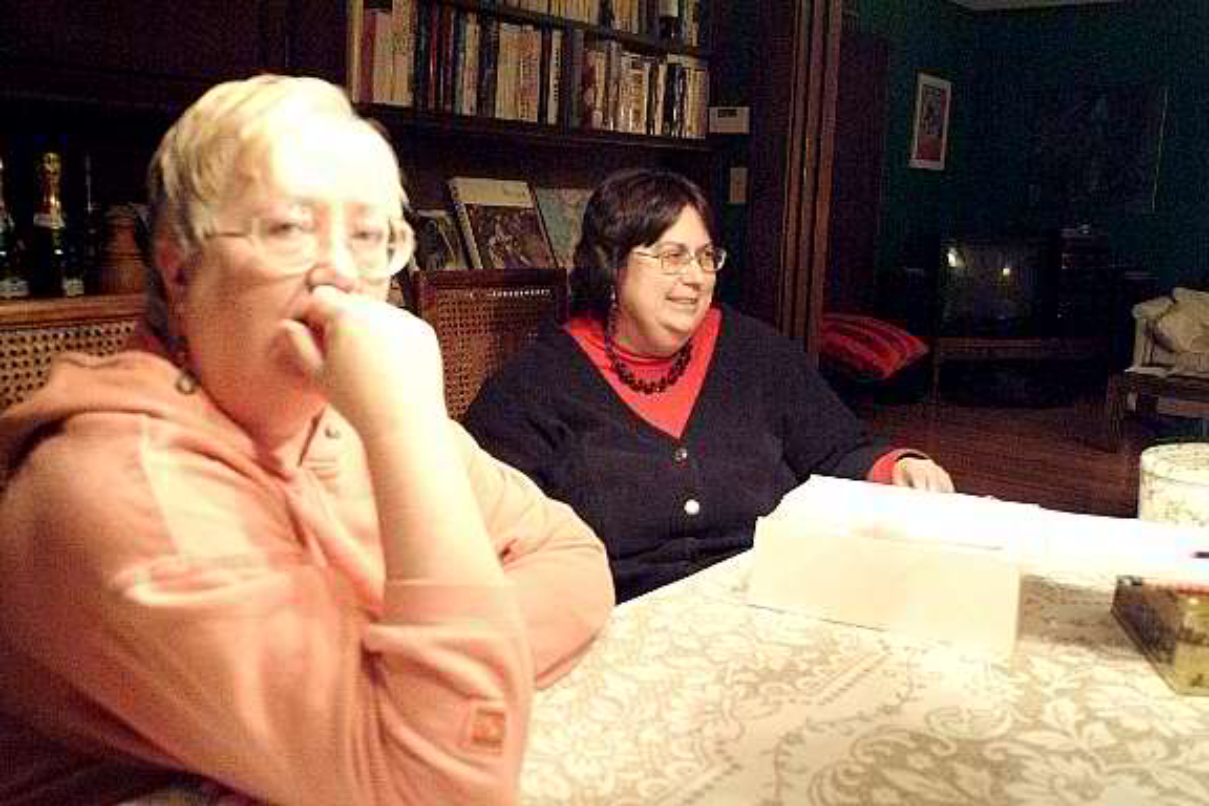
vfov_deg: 45.7
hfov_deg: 64.6
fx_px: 957
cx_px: 604
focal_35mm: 28
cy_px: 403
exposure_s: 1/45
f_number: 3.3
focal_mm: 19
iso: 1600
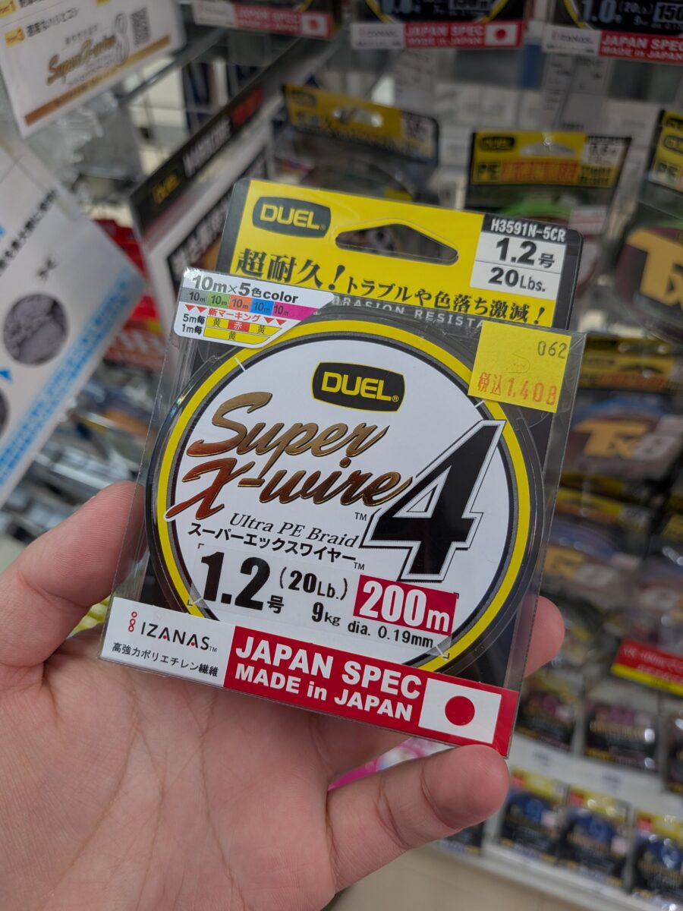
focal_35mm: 24
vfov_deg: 71.6
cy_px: 456
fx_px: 631
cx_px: 342
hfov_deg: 56.8
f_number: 1.7
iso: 207
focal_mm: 4.53
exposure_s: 1/100
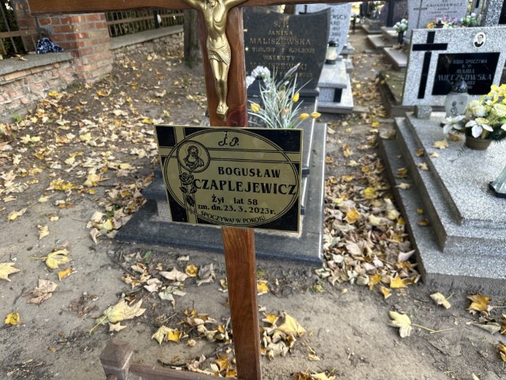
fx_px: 351
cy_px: 190
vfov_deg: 56.8
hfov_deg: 71.6
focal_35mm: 24
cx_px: 253
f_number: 1.78
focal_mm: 6.86
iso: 64
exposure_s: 1/162
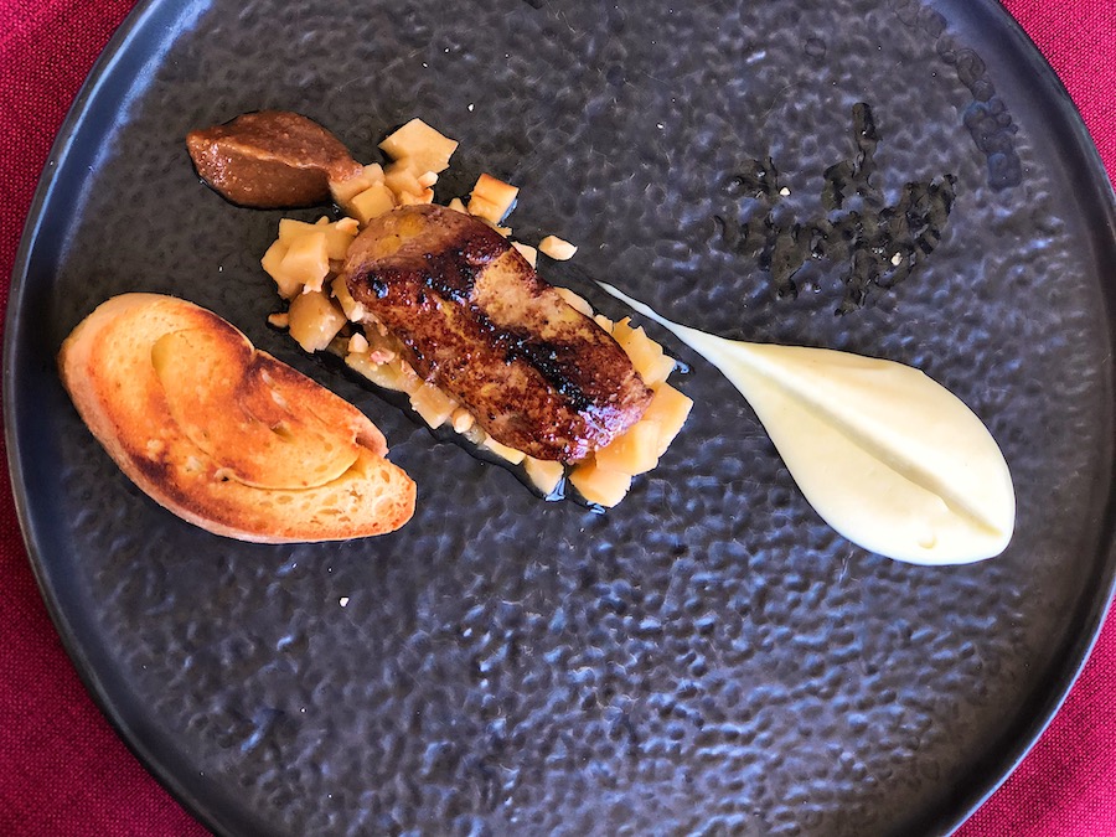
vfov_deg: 25.7
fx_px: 1838
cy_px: 418
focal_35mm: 57
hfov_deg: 33.8
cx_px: 558
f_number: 2.8
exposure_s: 1/30
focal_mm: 6.6
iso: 20
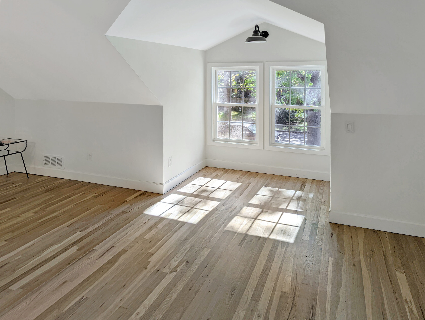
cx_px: 212
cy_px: 160
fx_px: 295
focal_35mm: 24
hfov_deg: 71.5
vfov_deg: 56.9
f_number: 1.85
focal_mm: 6.81
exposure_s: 1/229
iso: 37
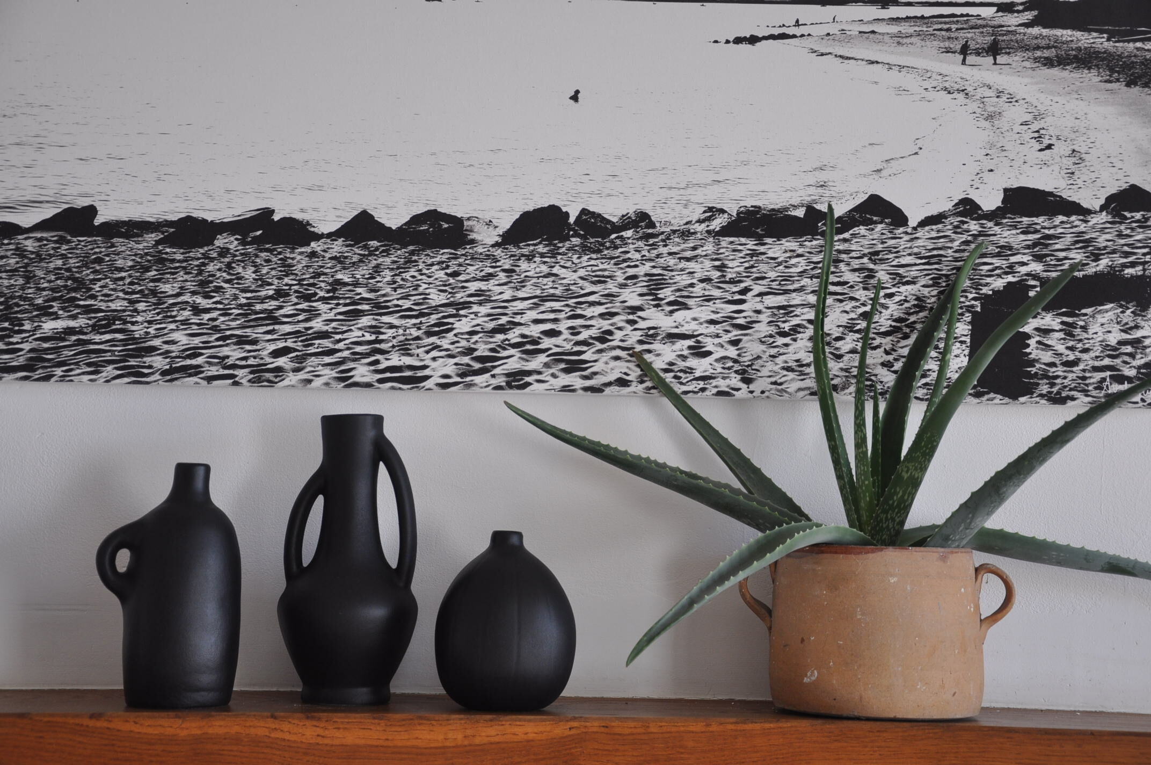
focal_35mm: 68
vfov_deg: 20.1
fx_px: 2155
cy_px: 382
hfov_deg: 29.9
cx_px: 576
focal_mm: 45
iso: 400
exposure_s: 1/80
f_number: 4.8
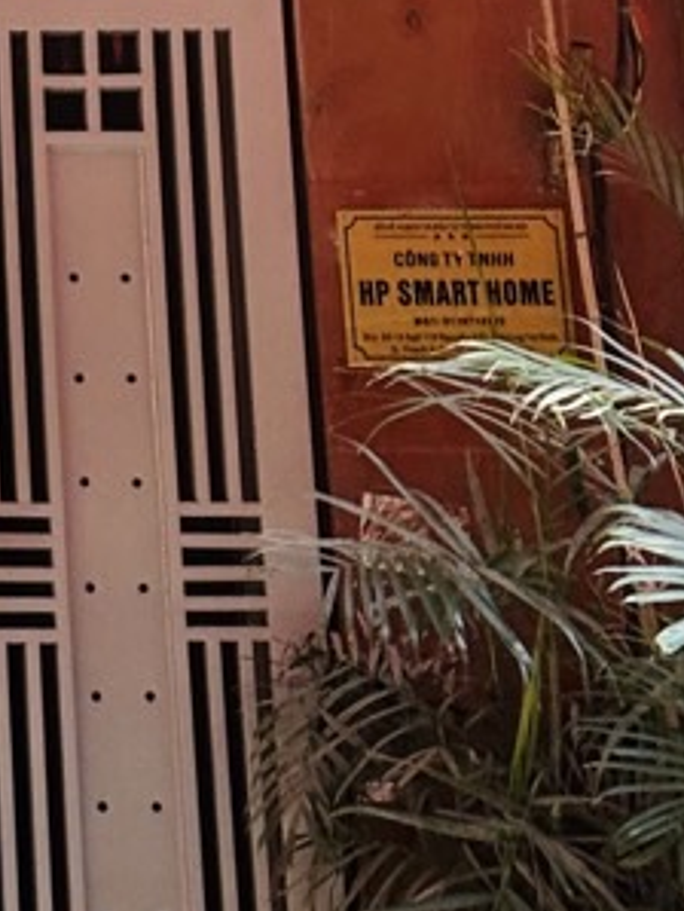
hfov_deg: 13.5
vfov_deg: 18.7
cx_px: -376
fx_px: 2710
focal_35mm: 103
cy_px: 58
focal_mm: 2.69
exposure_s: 1/133
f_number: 1.9
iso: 20
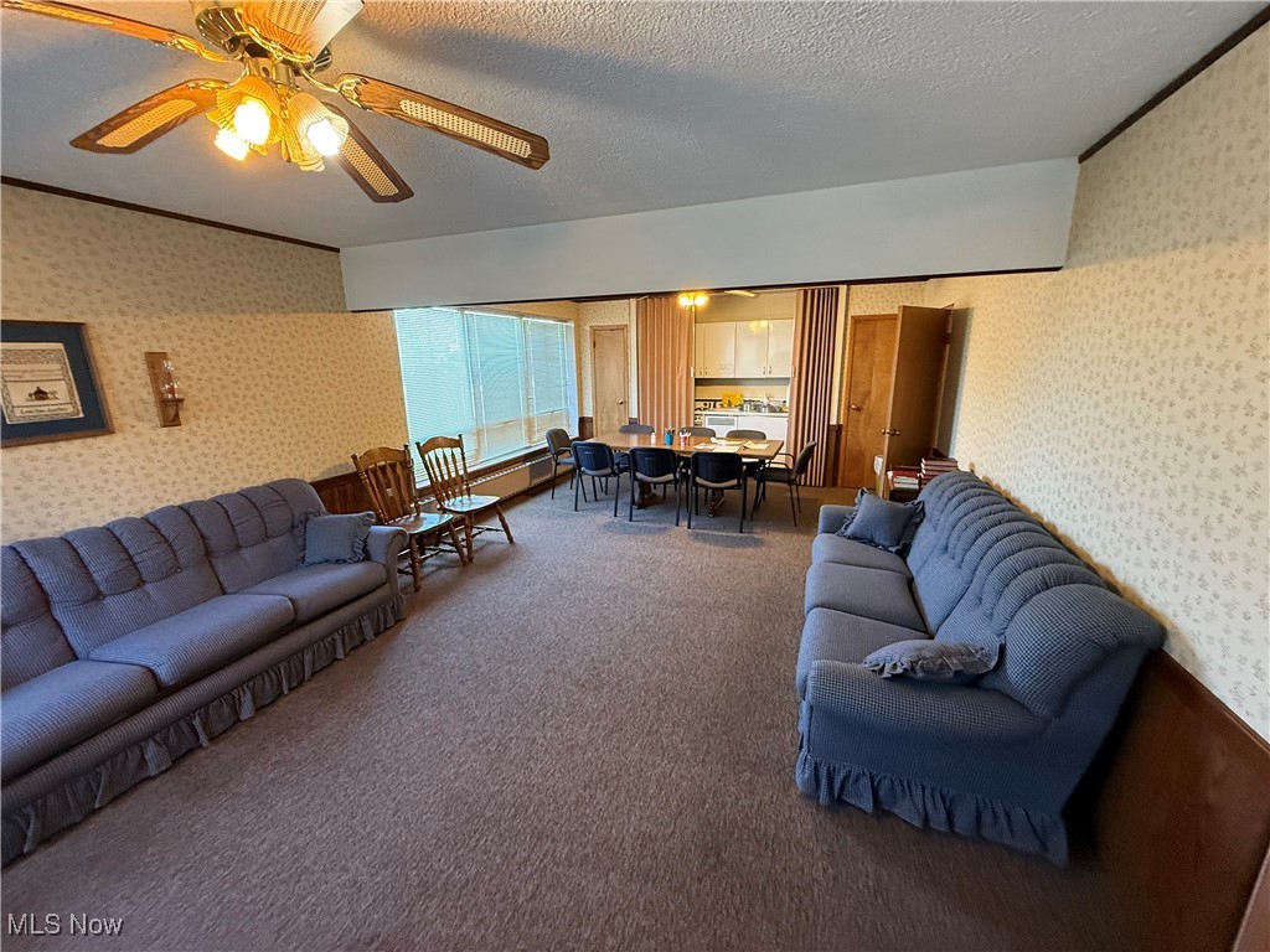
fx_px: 514
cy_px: 476
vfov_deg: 85.7
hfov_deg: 102.1
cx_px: 635
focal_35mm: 14
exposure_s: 1/60
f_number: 2.2
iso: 500
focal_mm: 2.22
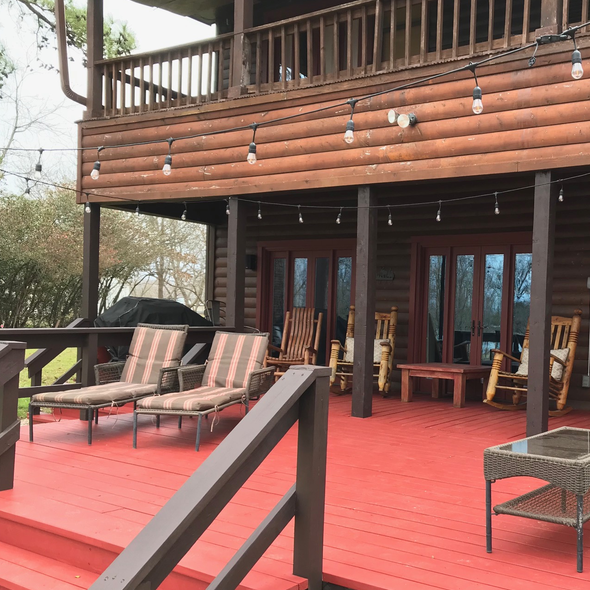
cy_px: 331
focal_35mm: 39
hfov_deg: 42.0
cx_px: 414
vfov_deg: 42.8
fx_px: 752
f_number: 1.8
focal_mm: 3.99
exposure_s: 1/144
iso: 20
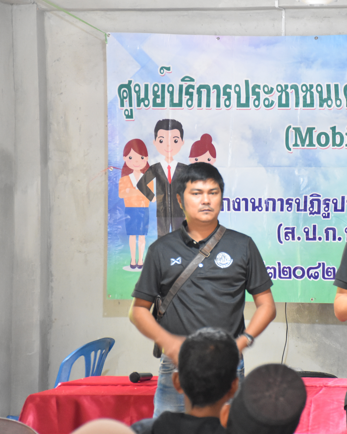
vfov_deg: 13.0
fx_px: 1900
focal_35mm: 148
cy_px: 217
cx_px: 309
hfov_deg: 10.4
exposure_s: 1/25
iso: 3200
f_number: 5
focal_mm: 70
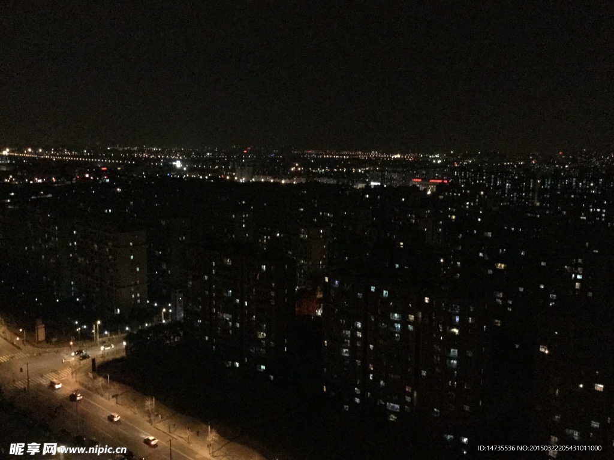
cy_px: 230
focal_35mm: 31
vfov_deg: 45.4
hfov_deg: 58.4
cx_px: 307
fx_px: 550
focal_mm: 3.3
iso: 800
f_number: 2.4
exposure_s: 1/15
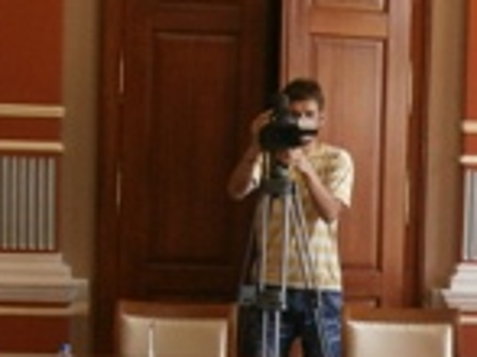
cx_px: 419
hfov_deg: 14.5
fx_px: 1859
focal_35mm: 135
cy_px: 363
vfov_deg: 10.9
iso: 200
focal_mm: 5.5
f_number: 2.9
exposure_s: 1/30
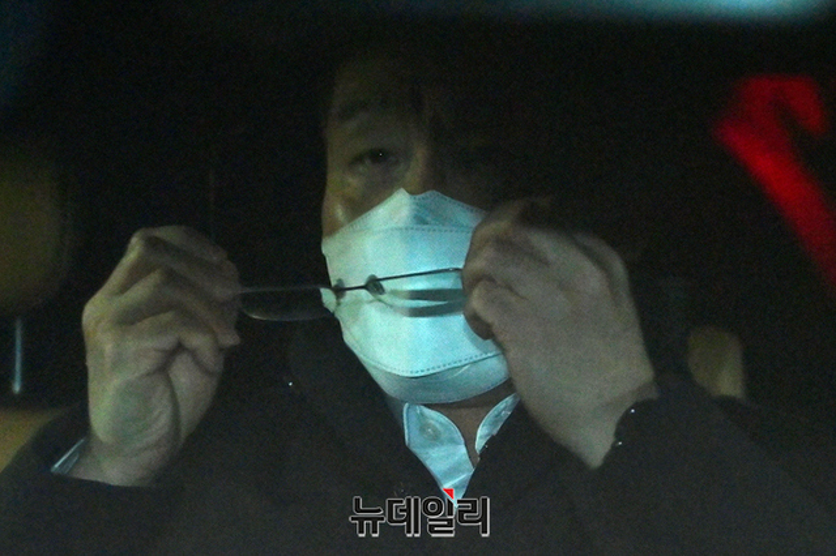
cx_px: 418
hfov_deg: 17.7
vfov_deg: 11.8
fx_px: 2692
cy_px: 278
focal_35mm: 116
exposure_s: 1/250
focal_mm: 116
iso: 3200
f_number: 3.5
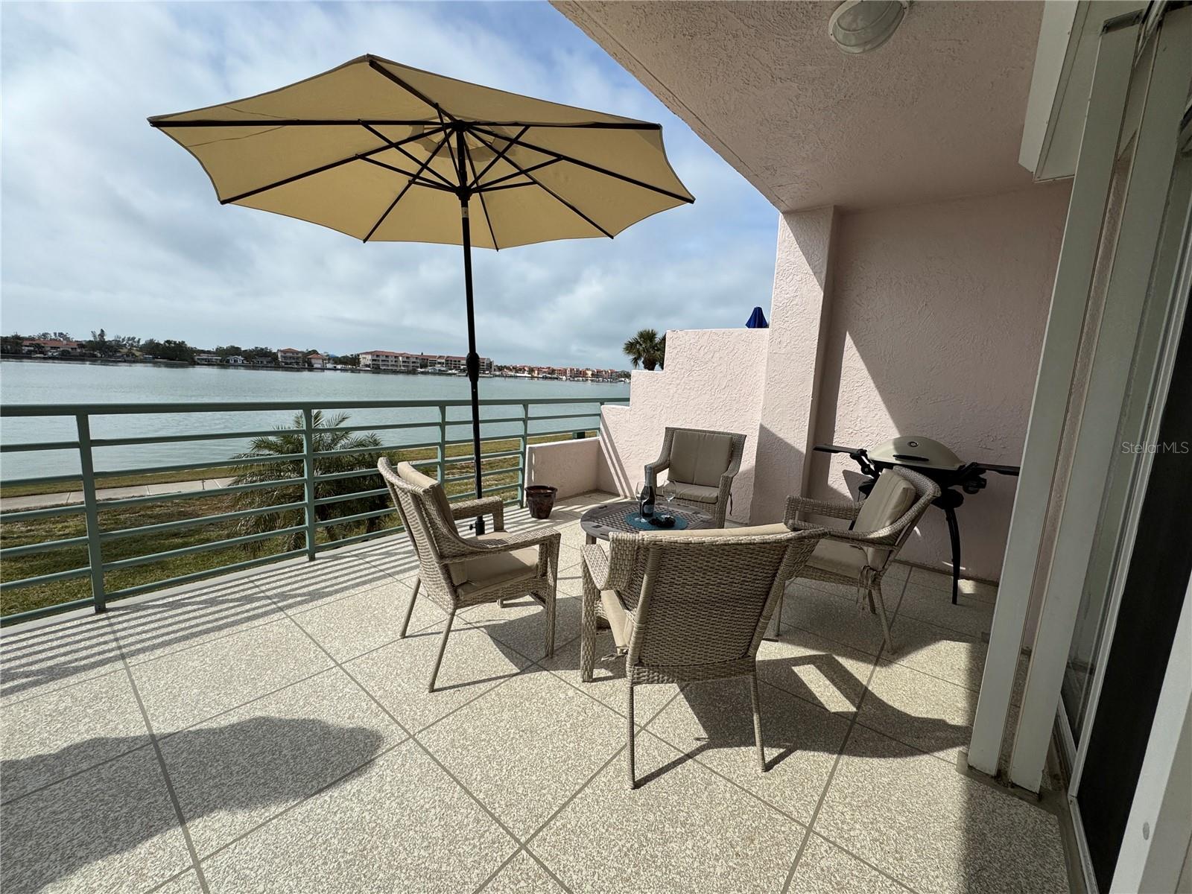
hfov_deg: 102.1
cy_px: 447
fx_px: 482
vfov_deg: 85.7
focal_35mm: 14
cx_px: 596
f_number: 2.2
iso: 50
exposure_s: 1/3390
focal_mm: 2.22
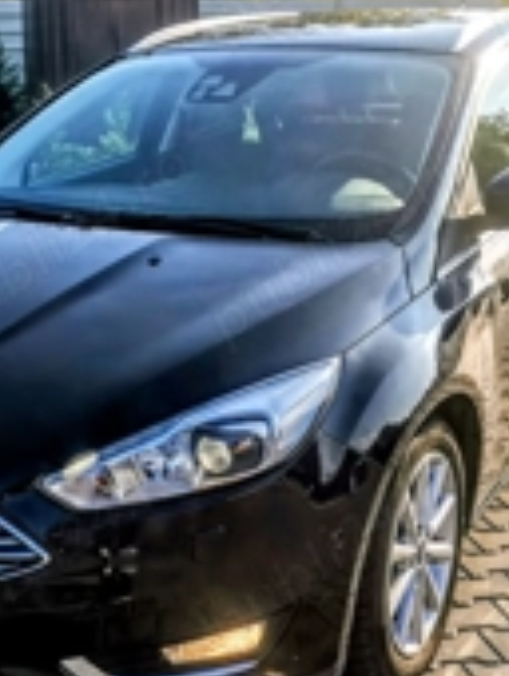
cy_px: 310
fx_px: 1193
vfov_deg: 31.6
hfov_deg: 24.0
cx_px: 199
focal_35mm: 61
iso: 50
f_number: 1.8
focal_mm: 4.75
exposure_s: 1/1686
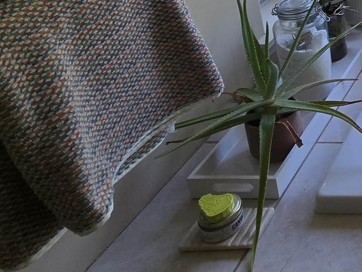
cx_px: 567
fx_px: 481
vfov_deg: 25.2
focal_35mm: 46
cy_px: -119
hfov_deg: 26.6
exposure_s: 1/120
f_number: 2.2
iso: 50
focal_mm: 2.2
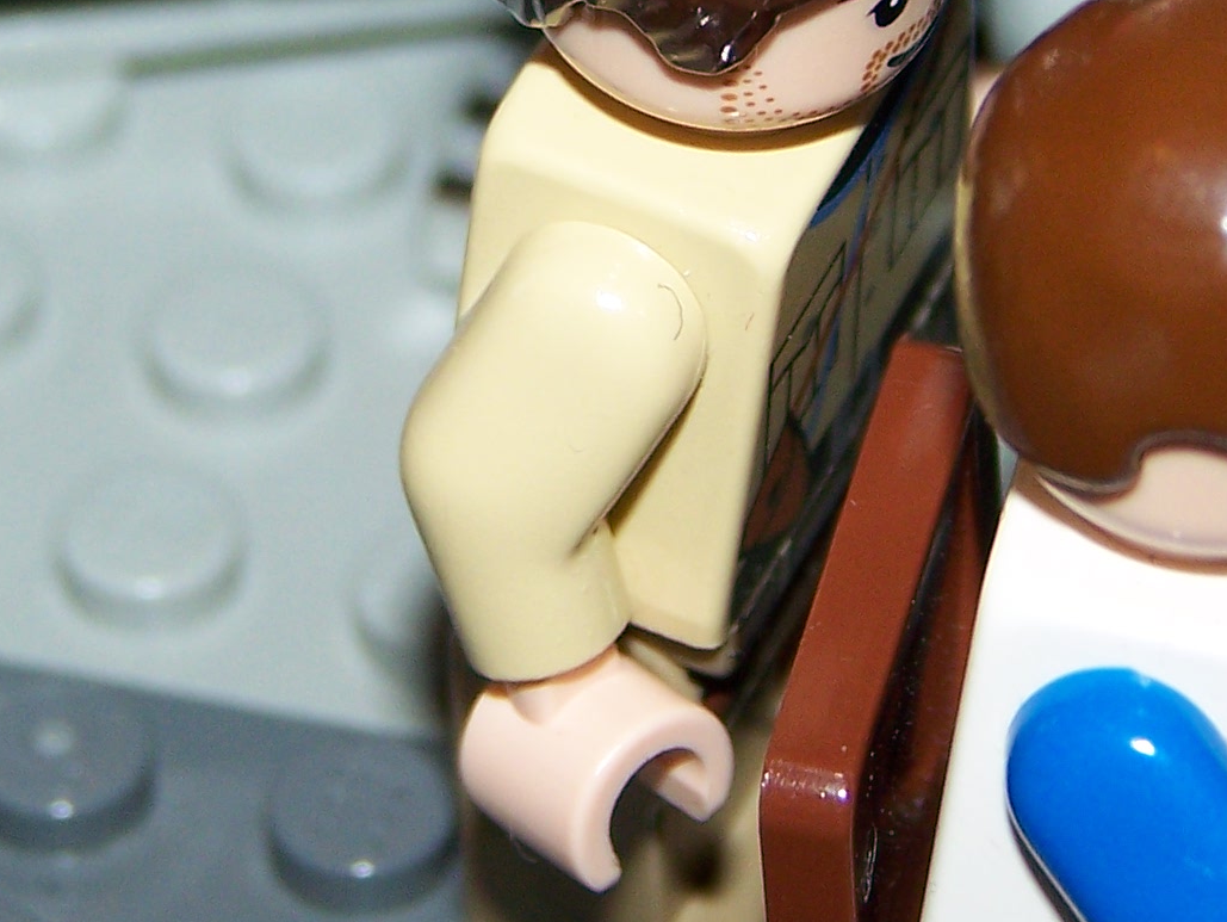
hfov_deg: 6.8
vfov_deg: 5.1
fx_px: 10250
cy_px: 63
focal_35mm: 289
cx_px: 402
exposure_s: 1/100
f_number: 3.2
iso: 80
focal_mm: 17.5
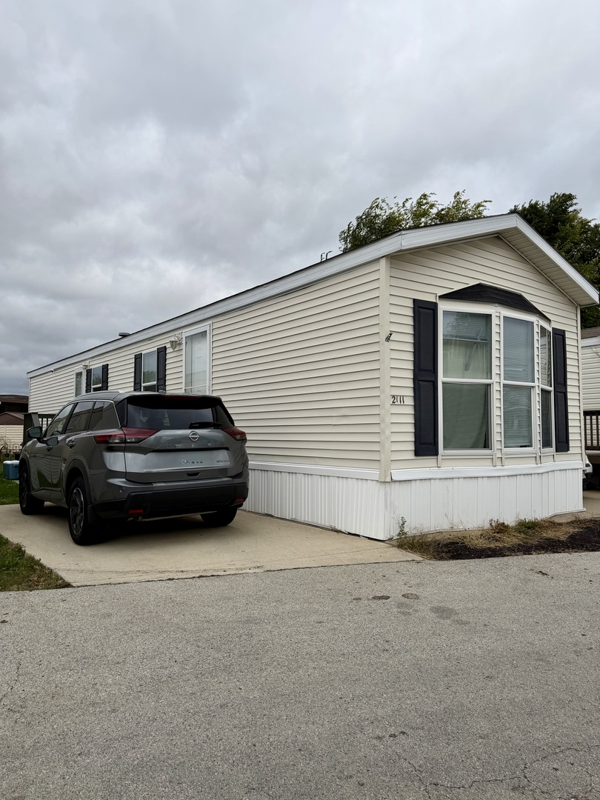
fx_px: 555
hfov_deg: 56.8
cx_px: 300
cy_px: 400
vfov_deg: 71.6
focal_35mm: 24
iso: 80
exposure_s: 1/5319
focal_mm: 6.76
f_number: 1.78
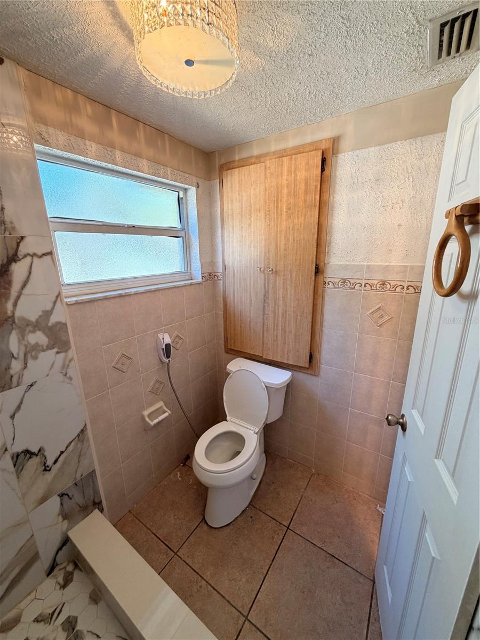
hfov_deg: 85.7
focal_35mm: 14
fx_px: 259
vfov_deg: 102.1
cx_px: 240
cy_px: 320
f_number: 2.2
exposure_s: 1/60
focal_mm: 2.22
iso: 250
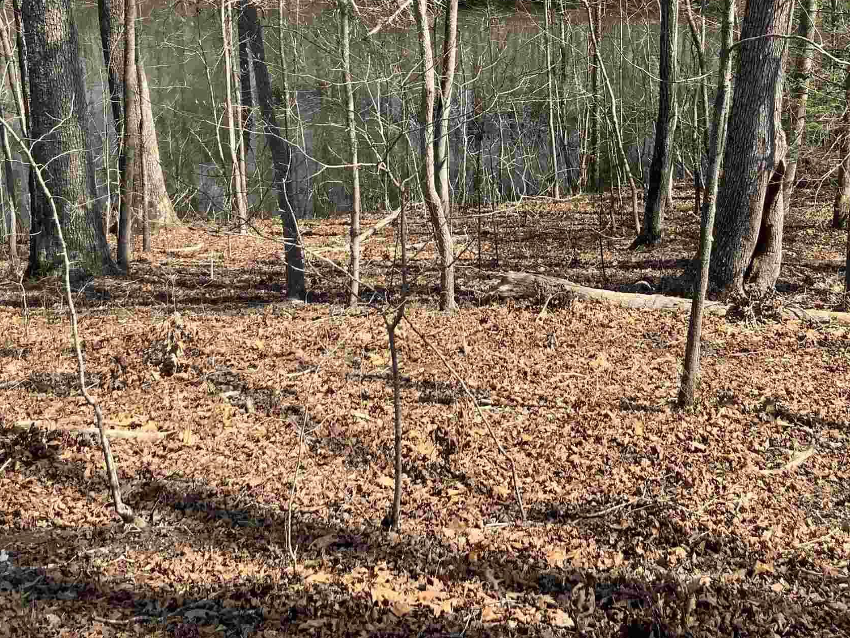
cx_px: 539
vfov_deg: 27.1
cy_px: 138
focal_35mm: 53
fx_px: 1302
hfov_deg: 35.9
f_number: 1.8
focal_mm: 3
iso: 16
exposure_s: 1/709
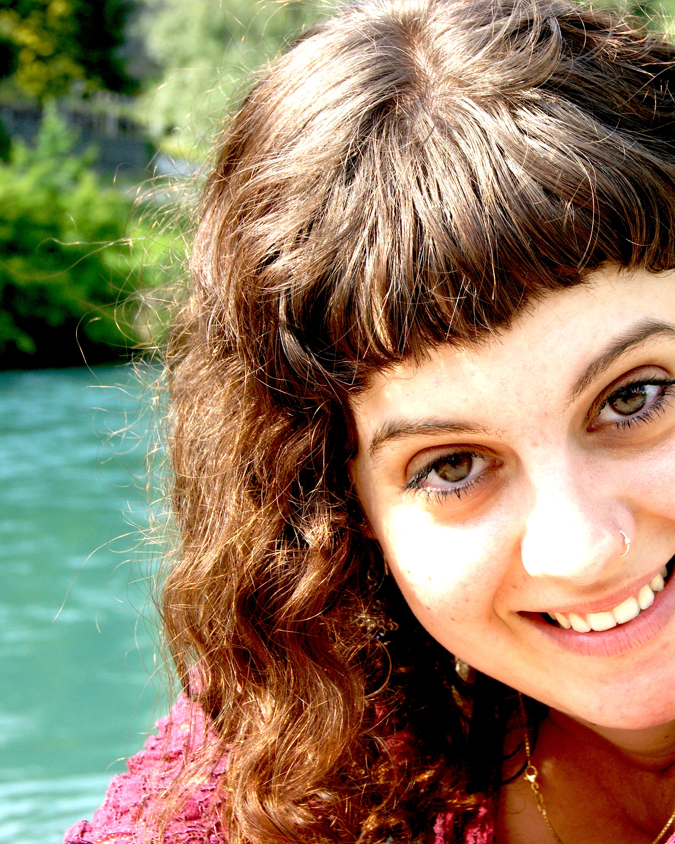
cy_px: 421
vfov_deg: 20.0
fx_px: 2390
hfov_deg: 15.9
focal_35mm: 96
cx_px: 556
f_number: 10
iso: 100
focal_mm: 45
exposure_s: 1/100
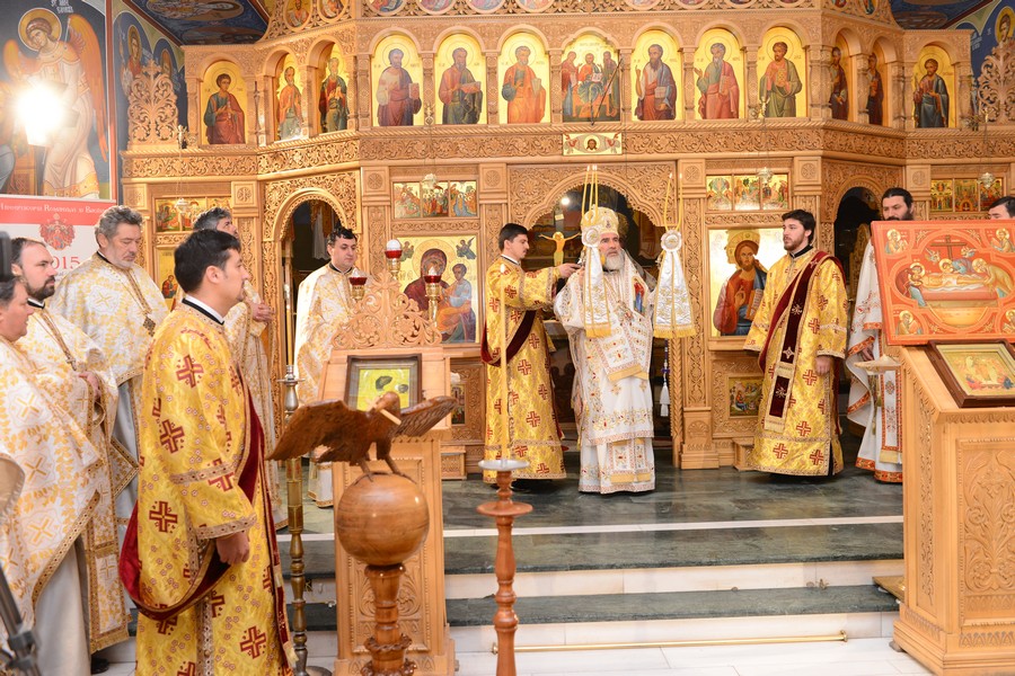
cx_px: 508
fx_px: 987
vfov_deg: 37.9
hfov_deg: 54.4
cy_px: 338
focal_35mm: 35
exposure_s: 1/80
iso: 1600
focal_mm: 35
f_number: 5
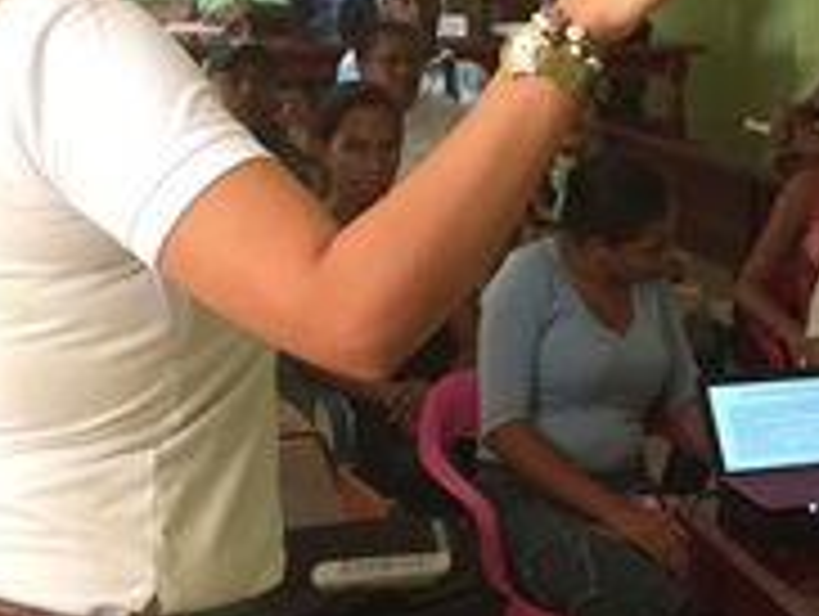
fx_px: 2156
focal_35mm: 91
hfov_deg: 20.7
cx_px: 862
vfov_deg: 16.3
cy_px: 353
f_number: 2.2
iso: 160
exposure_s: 1/30
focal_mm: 4.12
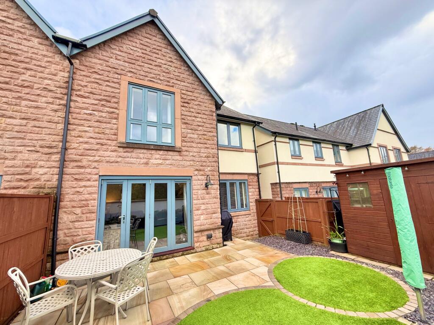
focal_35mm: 14
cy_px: 162
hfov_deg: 102.1
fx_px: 176
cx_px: 217
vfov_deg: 85.7
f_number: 2.2
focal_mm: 2.22
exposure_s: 1/445
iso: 64
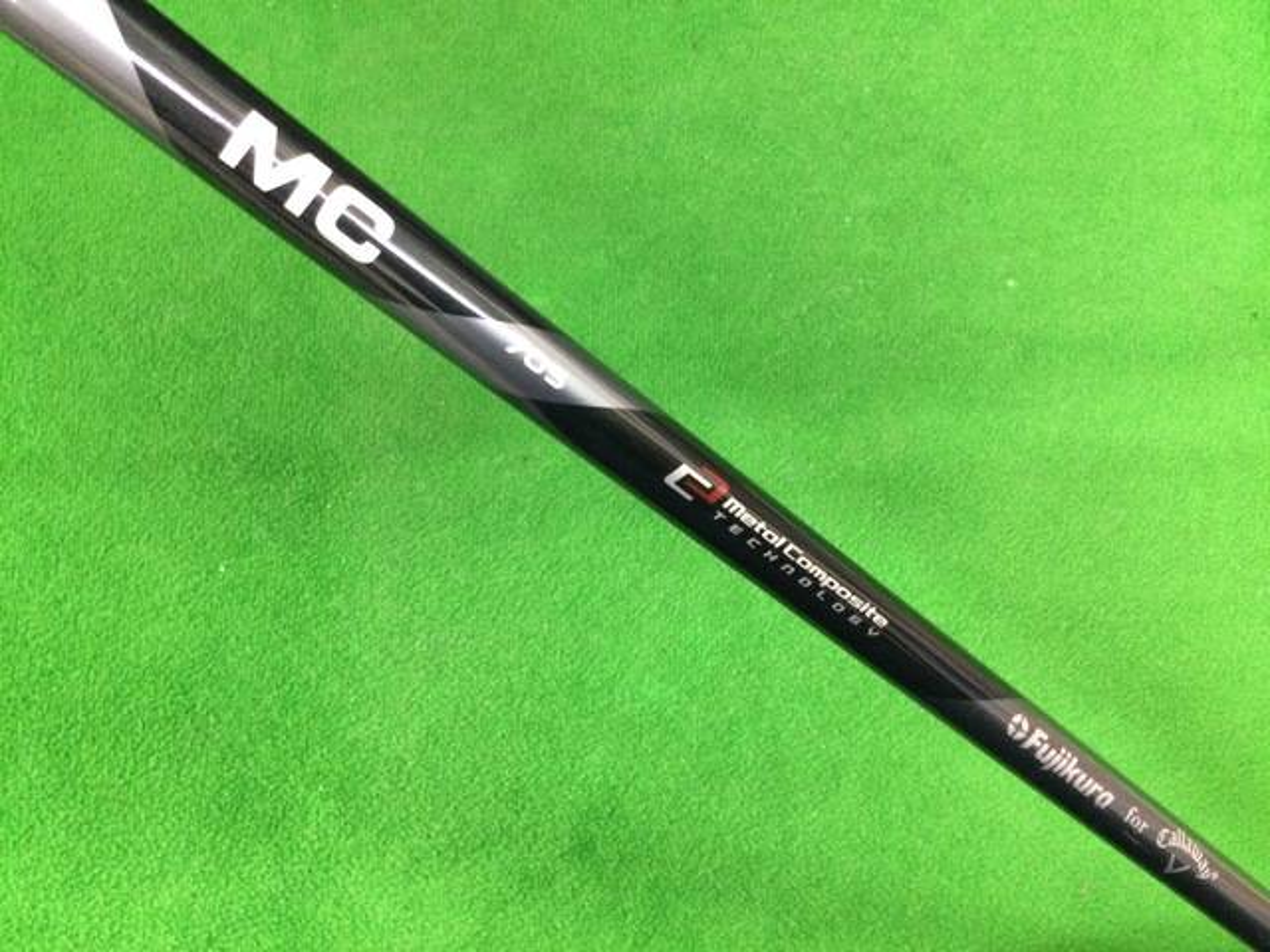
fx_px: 1137
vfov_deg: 45.4
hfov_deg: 58.4
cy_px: 476
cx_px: 635
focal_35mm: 31
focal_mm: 3.3
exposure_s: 1/24
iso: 200
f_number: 2.4
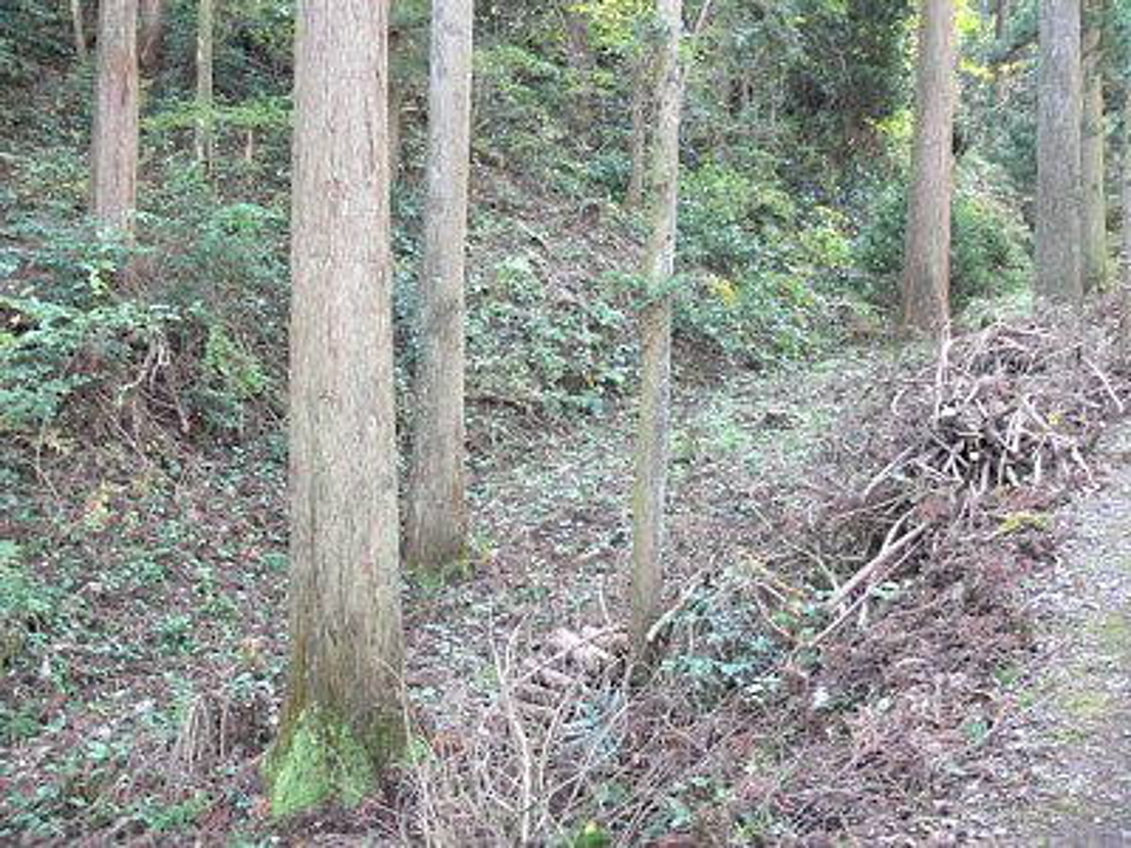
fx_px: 1144
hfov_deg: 52.6
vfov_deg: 40.7
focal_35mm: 35
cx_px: 566
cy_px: 424
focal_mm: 7.4
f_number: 2.8
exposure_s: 1/13
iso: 200
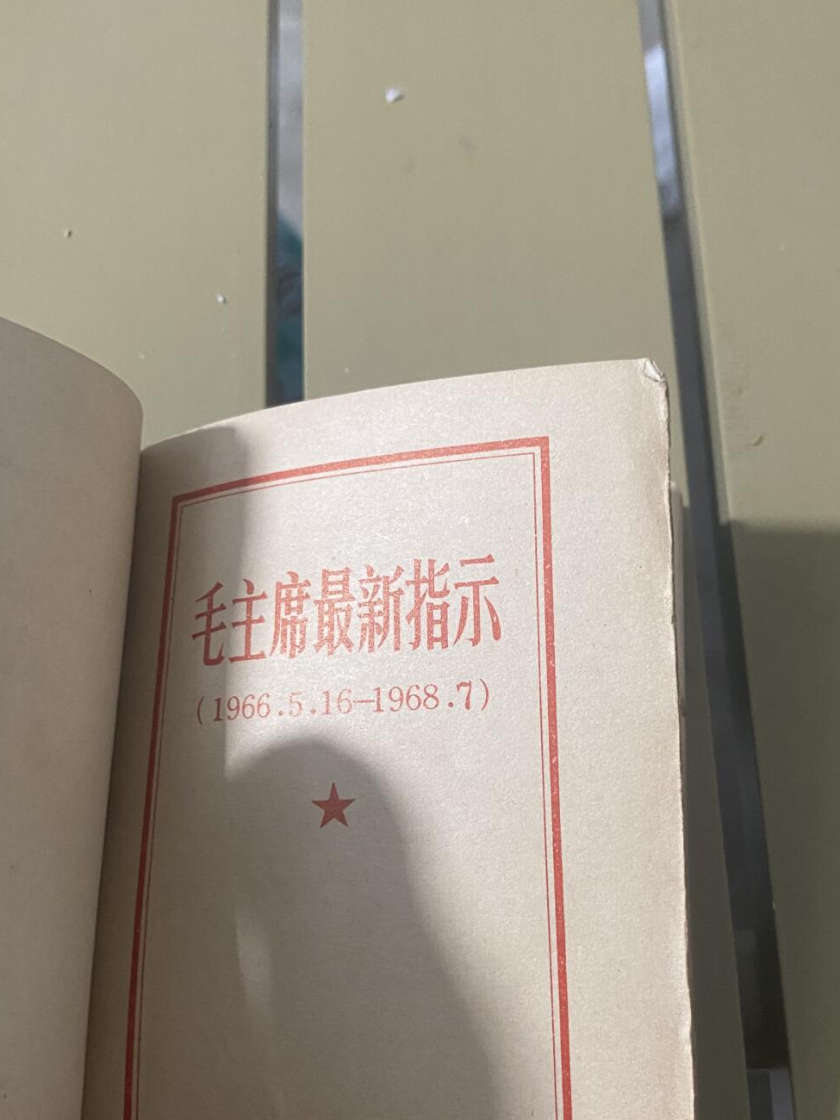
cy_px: 703
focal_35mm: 36
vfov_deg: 50.8
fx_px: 1165
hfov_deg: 39.6
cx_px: 452
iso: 200
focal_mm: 4.25
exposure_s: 1/50
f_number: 1.8
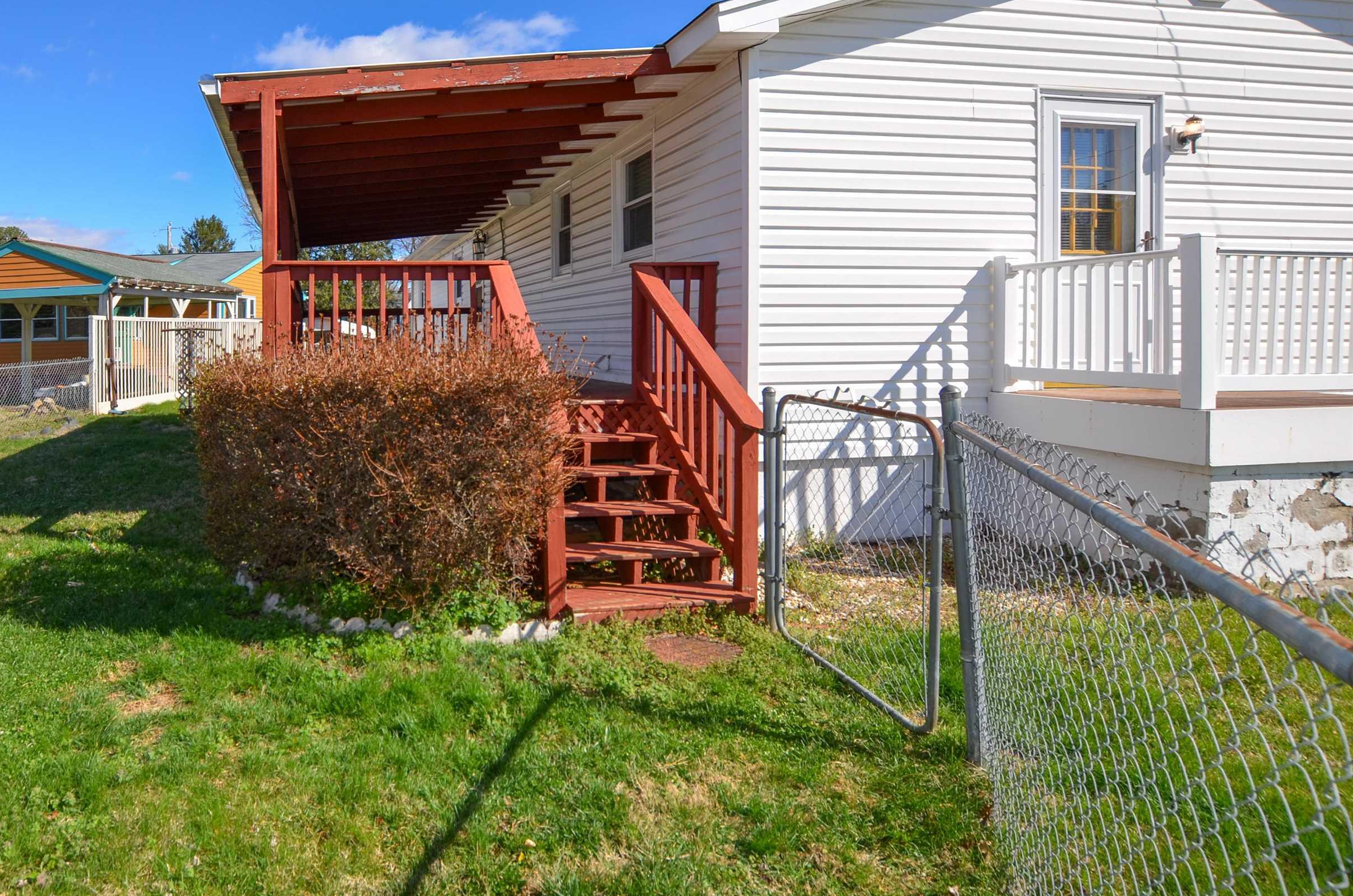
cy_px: 468
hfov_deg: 85.1
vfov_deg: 64.3
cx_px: 497
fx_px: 713
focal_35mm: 19
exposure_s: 1/250
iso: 100
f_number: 7.1
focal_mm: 10
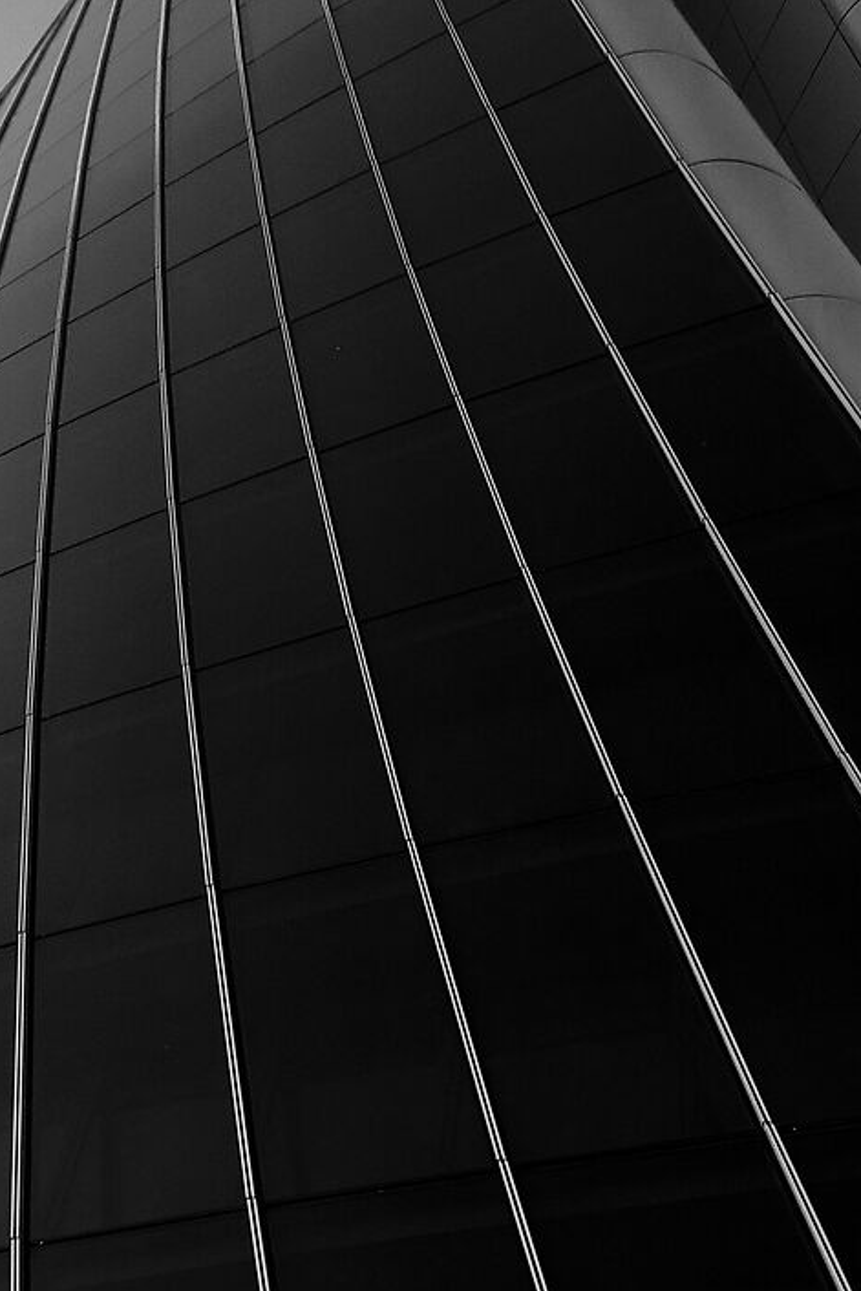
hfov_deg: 26.4
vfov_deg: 32.3
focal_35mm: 51
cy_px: 1545
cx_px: 559
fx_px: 1829
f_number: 10
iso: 400
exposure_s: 1/125
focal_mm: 10
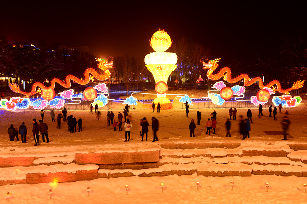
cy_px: 102
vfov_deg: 41.1
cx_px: 154
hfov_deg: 58.7
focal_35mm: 32
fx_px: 273
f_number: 8
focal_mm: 32
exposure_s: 1/4
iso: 400
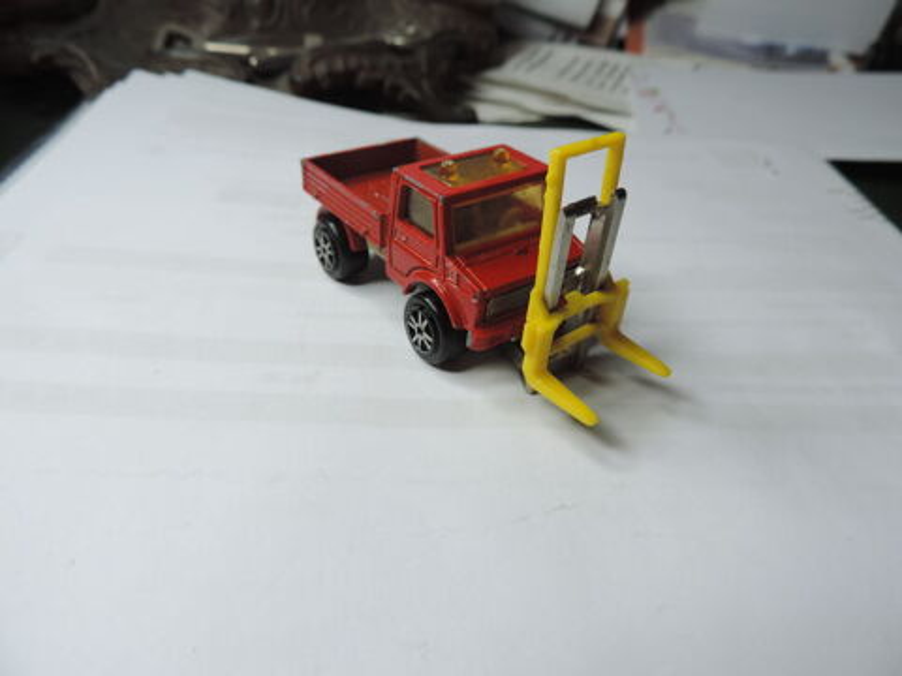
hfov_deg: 71.6
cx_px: 451
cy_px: 338
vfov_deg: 56.8
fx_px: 625
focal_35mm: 24
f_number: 3
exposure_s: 1/40
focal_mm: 4.3
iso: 80
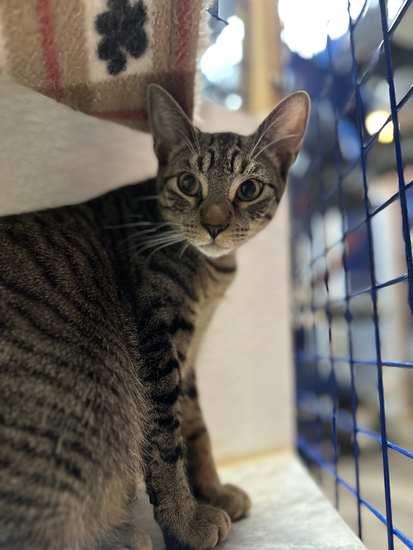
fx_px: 382
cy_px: 275
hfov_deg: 56.8
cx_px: 206
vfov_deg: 71.6
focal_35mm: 24
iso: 800
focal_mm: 6.86
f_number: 1.78
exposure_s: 1/40
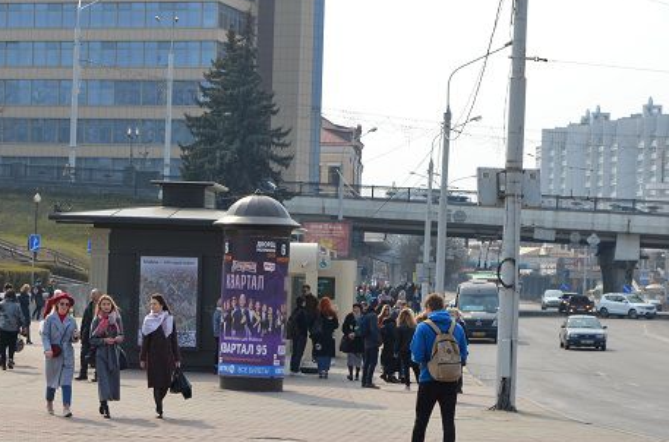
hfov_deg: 17.8
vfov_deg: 11.8
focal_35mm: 115
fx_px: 2131
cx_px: 291
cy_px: 283
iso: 200
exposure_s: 1/400
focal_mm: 48
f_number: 7.1
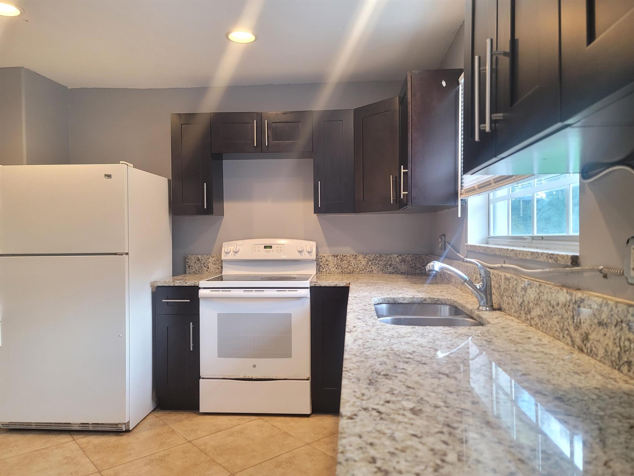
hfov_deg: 69.4
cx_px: 317
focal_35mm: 25
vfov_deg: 54.9
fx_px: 458
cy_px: 238
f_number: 1.8
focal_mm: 7
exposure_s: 1/40
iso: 400
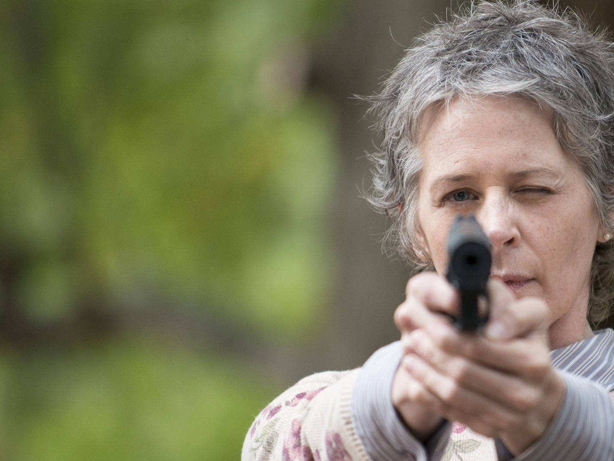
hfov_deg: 4.0
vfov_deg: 3.0
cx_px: 580
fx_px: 8711
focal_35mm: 491
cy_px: 290
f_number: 2.8
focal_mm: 200
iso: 800
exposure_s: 1/160
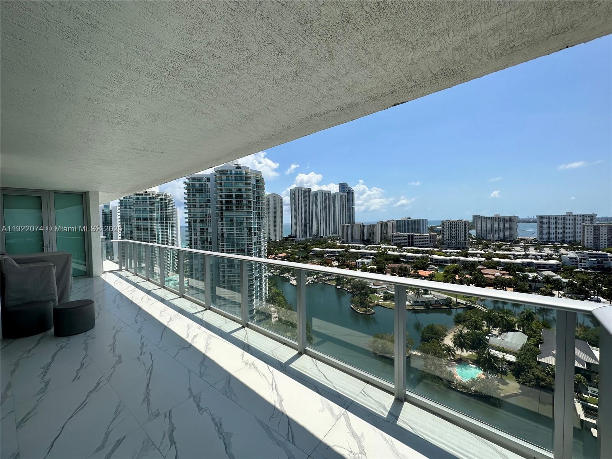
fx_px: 248
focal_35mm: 14
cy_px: 230
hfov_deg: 102.1
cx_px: 306
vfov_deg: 85.7
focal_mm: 2.22
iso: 50
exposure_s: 1/3401
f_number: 2.2
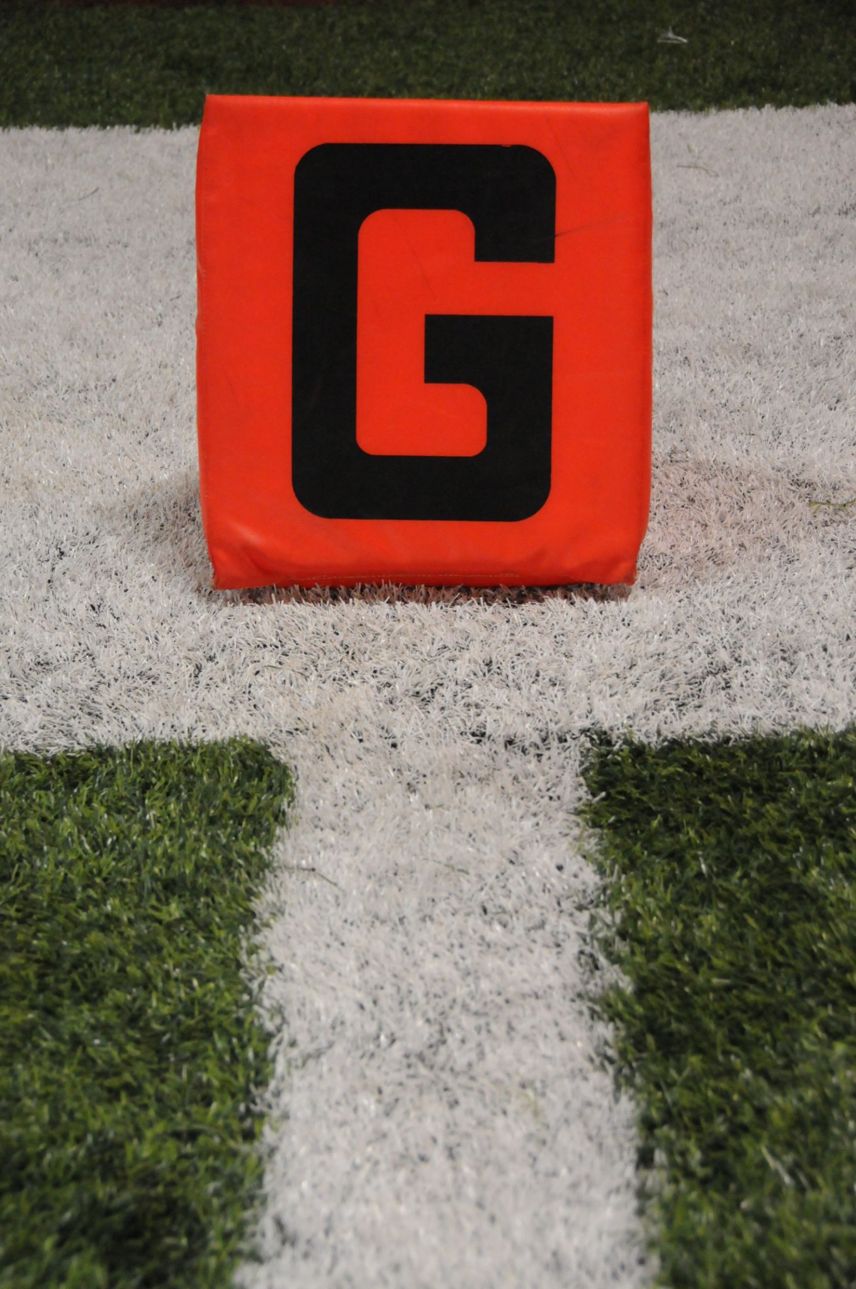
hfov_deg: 18.9
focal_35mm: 72
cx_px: 428
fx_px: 2575
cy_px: 644
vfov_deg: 28.1
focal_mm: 48
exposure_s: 1/100
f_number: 5
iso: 3200
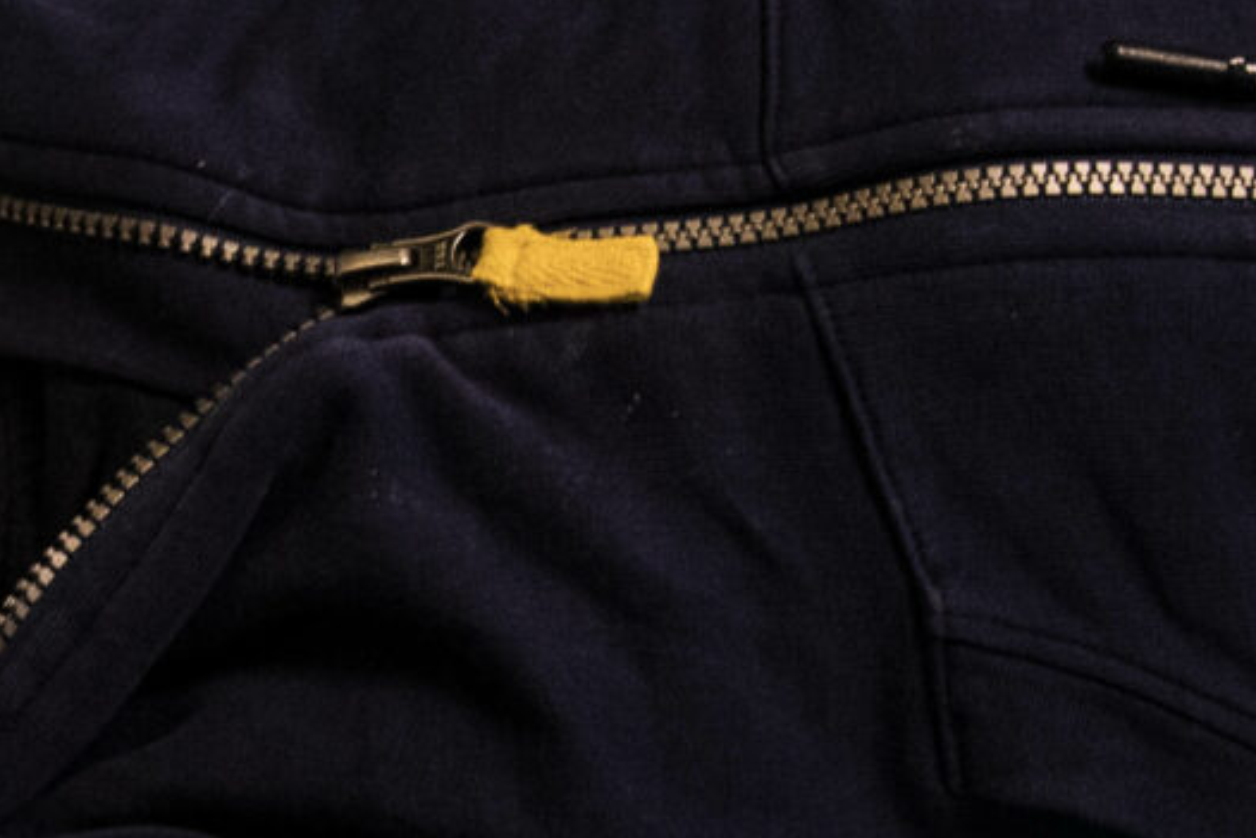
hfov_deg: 11.3
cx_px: 93
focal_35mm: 180
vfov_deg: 7.6
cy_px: 641
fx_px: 6281
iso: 1000
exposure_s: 1/100
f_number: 5
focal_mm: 25
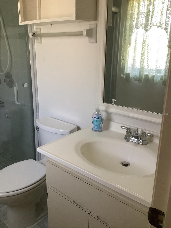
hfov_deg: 45.4
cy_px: 114
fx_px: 204
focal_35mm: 31
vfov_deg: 58.4
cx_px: 86
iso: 320
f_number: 2.4
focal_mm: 3.3
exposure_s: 1/60
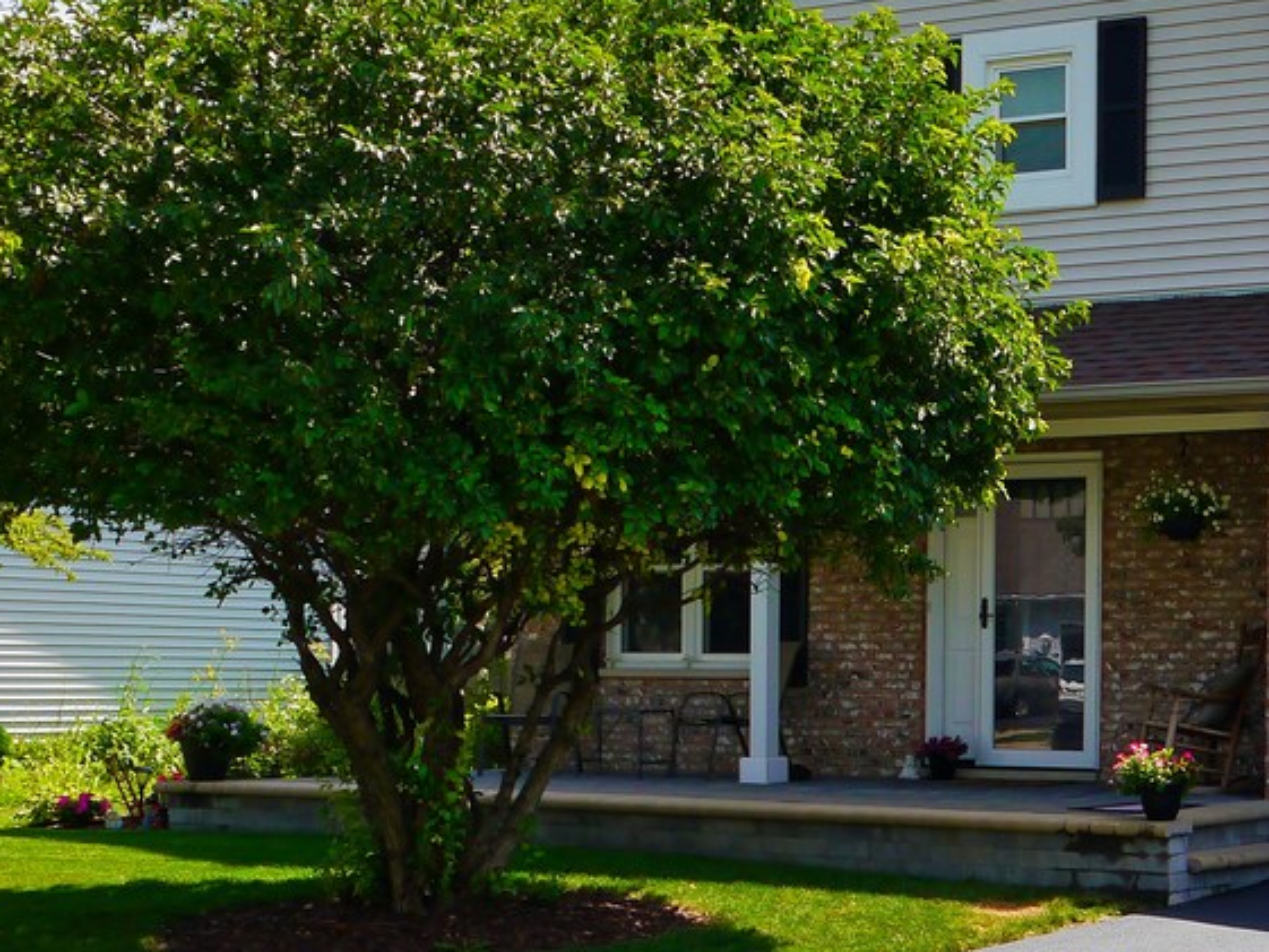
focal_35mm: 77
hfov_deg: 24.2
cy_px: 654
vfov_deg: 19.1
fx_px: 2823
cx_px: 1276
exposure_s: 1/400
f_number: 7.1
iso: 160
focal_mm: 15
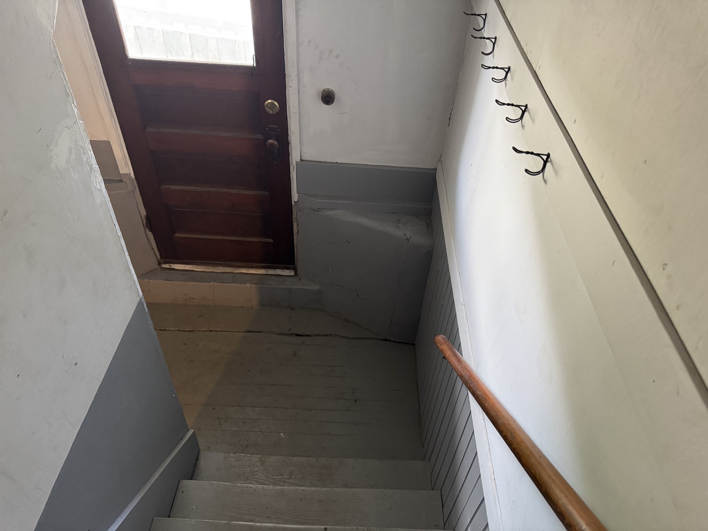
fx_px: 491
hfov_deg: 71.6
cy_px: 266
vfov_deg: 56.8
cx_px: 354
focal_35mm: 24
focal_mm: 6.76
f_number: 1.78
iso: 500
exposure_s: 1/60
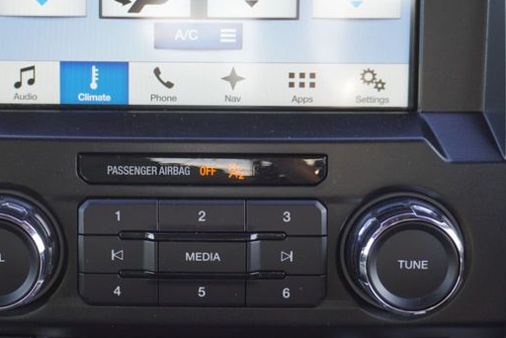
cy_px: 49
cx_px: 164
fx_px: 886
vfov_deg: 21.2
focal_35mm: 63
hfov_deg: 31.6
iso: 160
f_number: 4
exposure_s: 1/60
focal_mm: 21
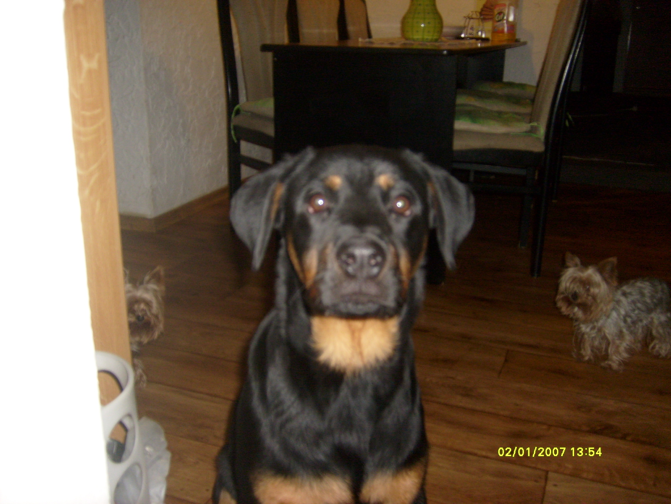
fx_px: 678
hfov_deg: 52.6
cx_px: 336
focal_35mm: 35
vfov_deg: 40.7
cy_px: 252
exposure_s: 1/45
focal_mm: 5.8
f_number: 2.8
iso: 100
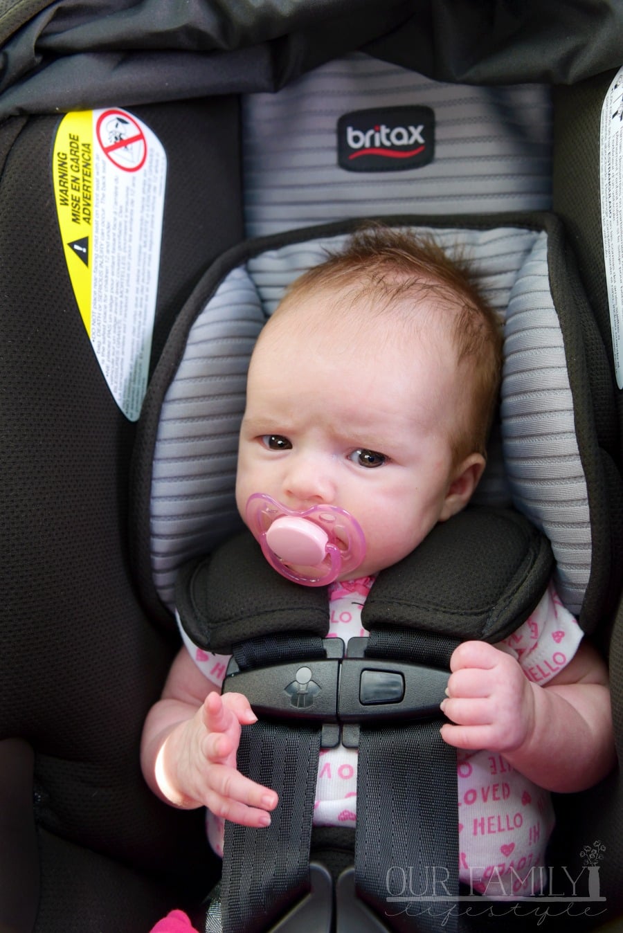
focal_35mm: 38
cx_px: 312
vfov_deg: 50.7
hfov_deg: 35.1
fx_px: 985
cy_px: 466
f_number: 4.5
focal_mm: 38
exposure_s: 1/80
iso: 400
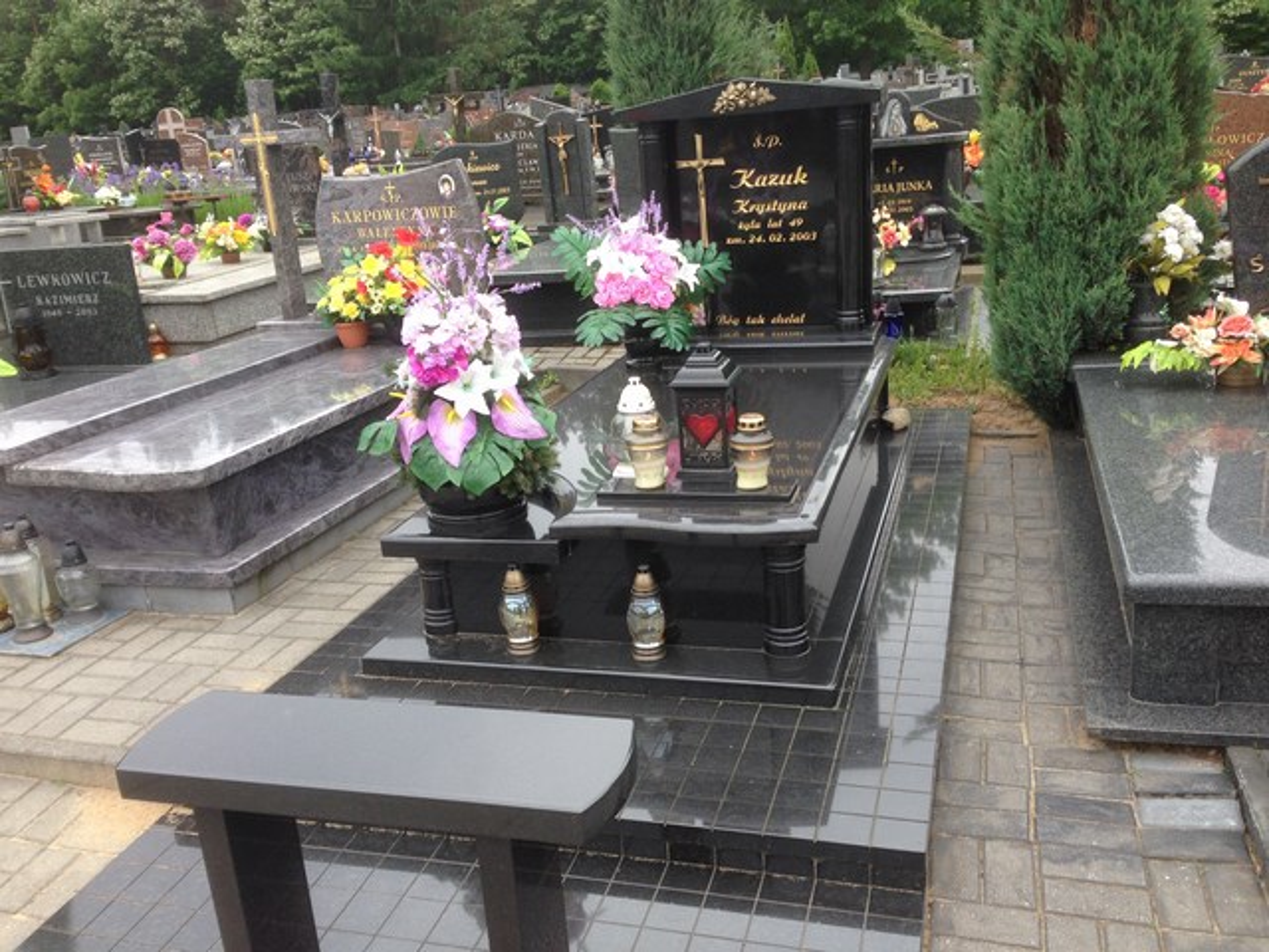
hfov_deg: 55.4
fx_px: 1210
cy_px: 476
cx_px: 634
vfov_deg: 42.9
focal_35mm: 33
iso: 50
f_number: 2.4
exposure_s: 1/423
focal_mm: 4.12
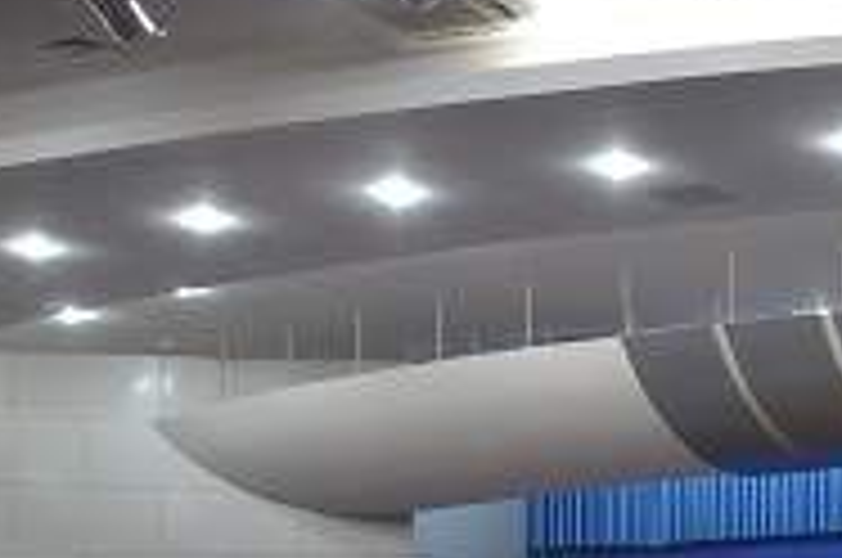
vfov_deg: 13.0
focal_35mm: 101
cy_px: 756
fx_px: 2358
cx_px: 1396
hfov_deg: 17.4
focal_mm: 18
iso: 800
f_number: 4
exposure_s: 1/60
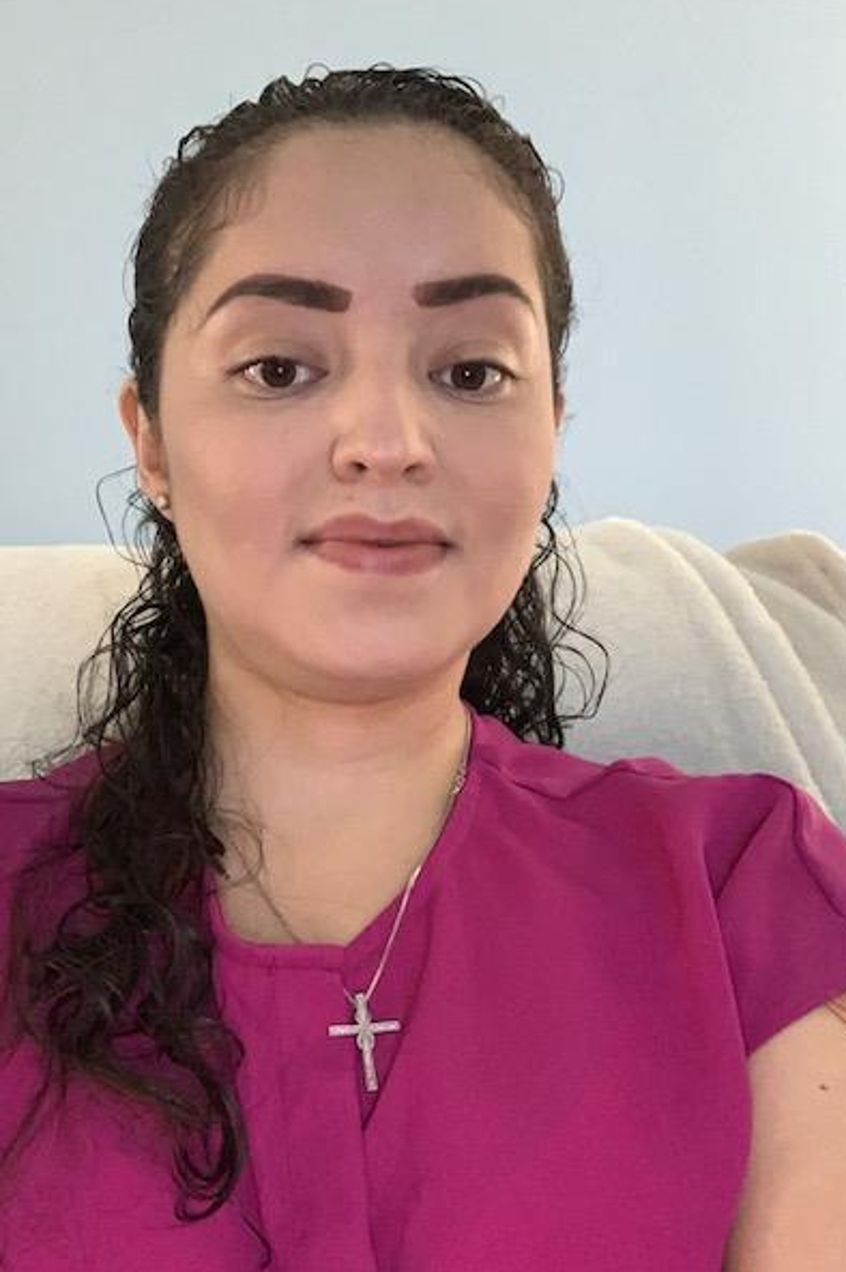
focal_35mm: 36
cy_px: 589
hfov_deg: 36.7
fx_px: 1270
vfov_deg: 53.1
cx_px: 344
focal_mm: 2.87
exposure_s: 1/30
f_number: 2.2
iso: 320
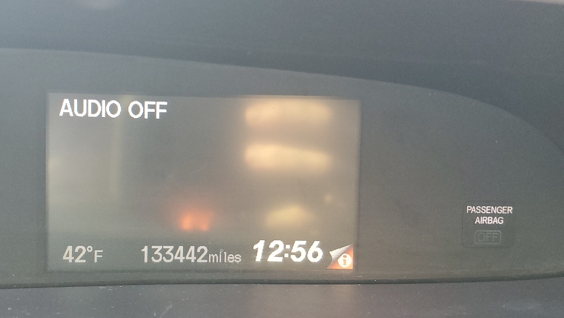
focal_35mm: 39
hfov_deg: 50.8
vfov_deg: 30.3
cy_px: 194
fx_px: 583
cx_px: 198
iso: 161
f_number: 1.5
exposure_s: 1/60.2
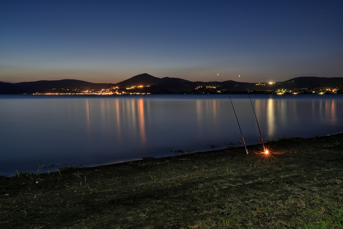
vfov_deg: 37.9
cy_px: 114
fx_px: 334
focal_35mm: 35
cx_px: 172
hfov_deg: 54.4
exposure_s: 178
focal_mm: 35
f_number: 9
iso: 100
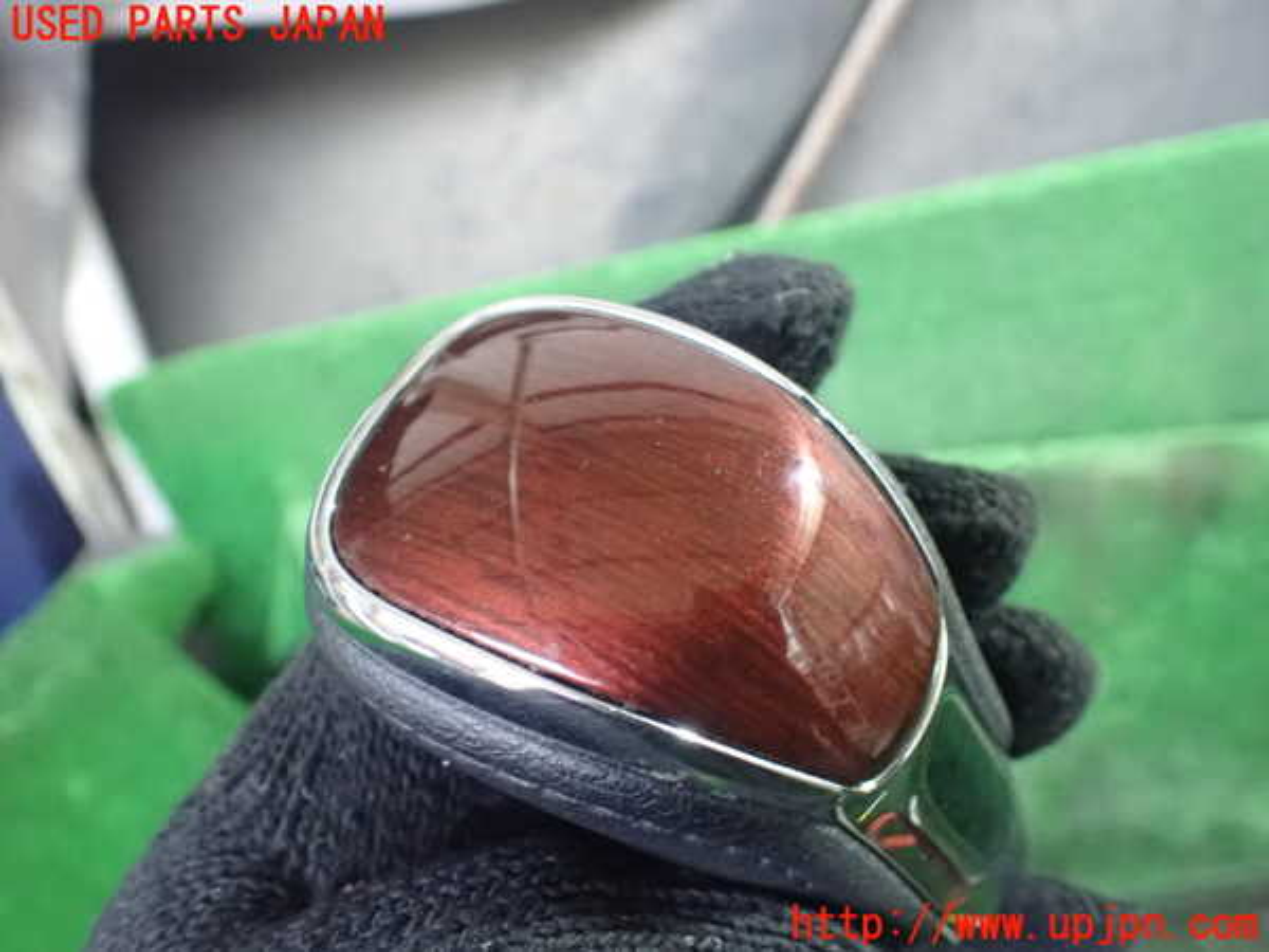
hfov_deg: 60.0
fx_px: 1100
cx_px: 634
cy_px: 476
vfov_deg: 46.8
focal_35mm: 30
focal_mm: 5.4
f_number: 2.3
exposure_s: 1/25
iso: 1600
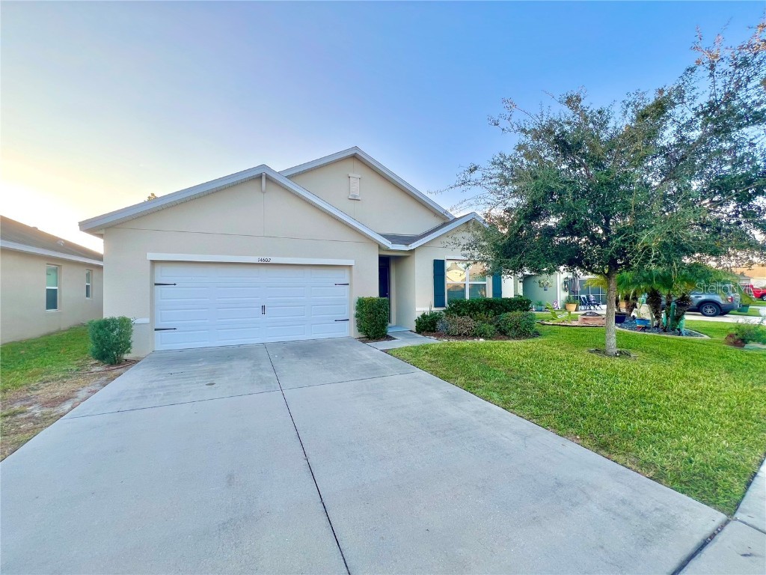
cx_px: 383
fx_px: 288
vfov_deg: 89.9
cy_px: 288
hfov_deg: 106.2
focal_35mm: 13
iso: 32
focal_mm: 1.57
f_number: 1.8
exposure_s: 1/212
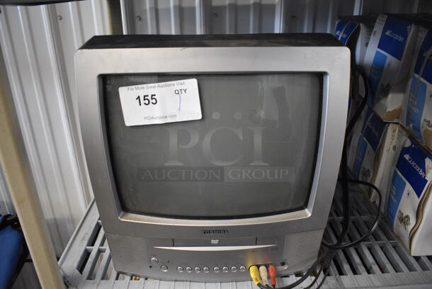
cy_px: 144
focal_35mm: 27
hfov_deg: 67.3
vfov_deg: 48.0
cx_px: 216
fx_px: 324
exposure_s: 1/125
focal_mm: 18
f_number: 3.5
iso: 2500
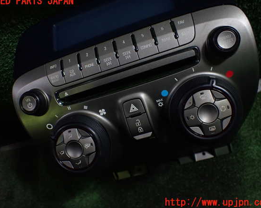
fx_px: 247
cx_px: 130
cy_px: 102
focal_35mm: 32
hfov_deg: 55.7
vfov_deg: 45.8
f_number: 2.3
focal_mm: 5.4
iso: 400
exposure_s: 1/125
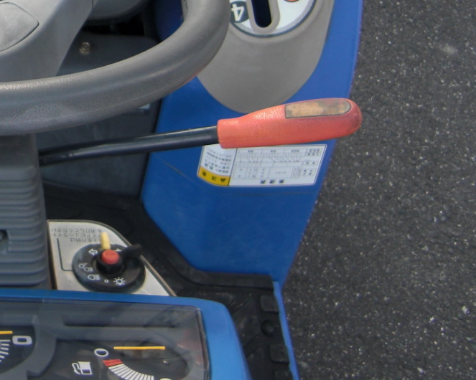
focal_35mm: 66
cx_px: -42
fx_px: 930
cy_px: 6
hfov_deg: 26.5
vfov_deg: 22.3
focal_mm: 4.9
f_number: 2.6
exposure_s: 1/60
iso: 50
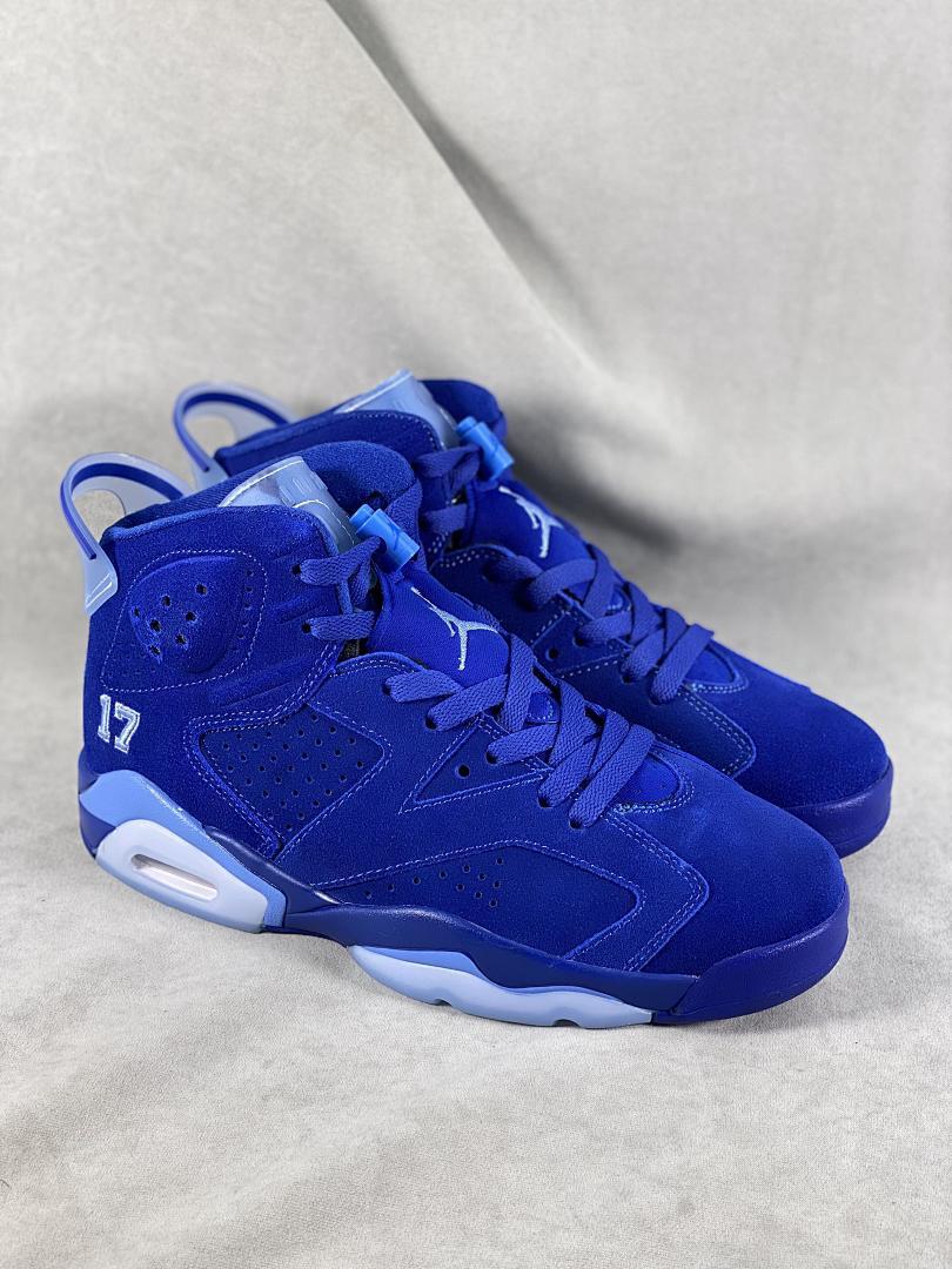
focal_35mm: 52
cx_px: 476
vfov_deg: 36.8
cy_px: 634
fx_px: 1907
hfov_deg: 28.0
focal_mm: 6
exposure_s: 1/197
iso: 20
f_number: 2
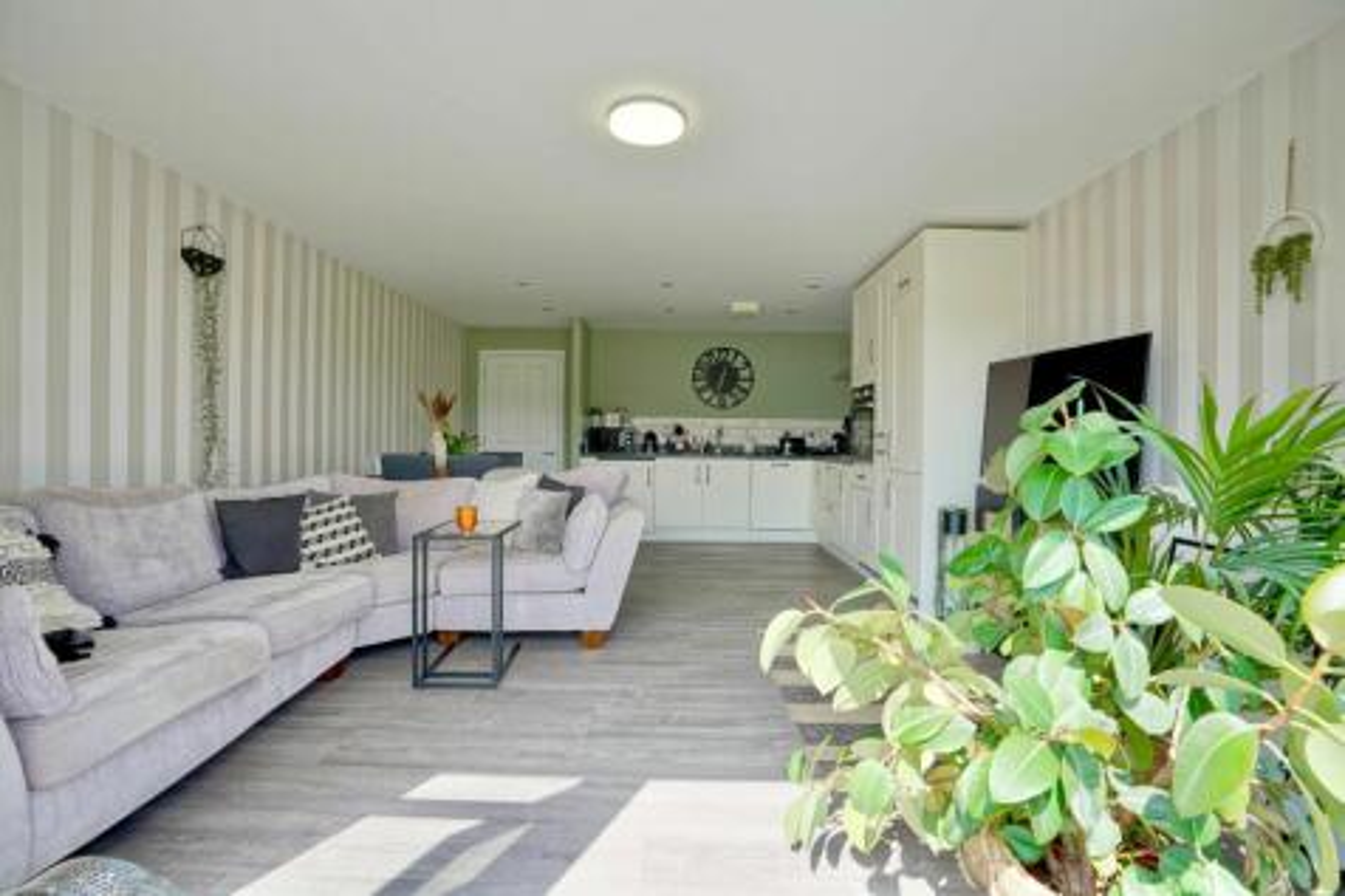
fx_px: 598
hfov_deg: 96.8
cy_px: 448
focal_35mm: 16
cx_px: 672
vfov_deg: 73.7
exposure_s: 1/20
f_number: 7.1
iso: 100
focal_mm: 16
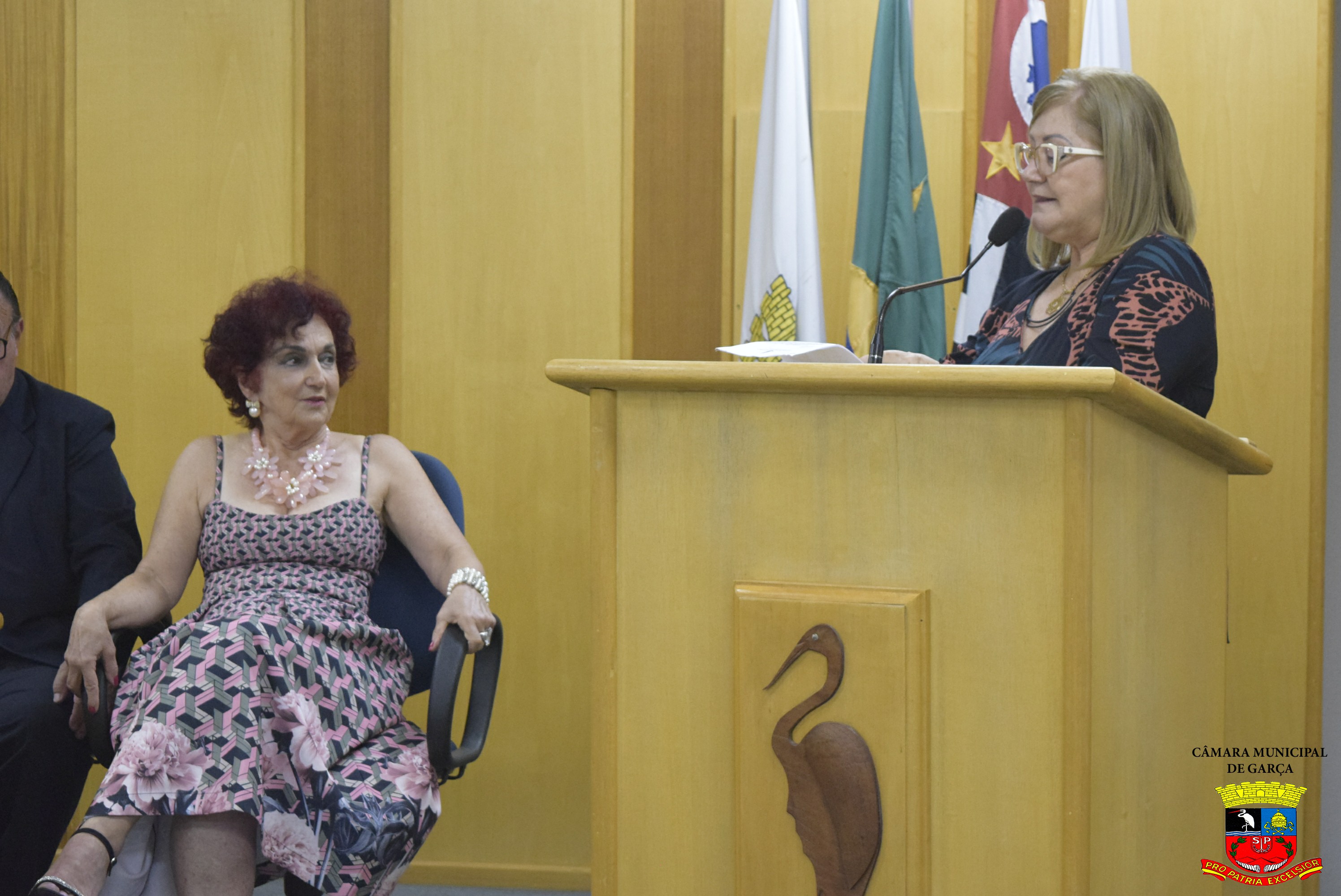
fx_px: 3075
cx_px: 670
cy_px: 448
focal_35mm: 82
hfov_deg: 24.6
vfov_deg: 16.6
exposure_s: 1/160
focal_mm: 55
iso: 4000
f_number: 5.6
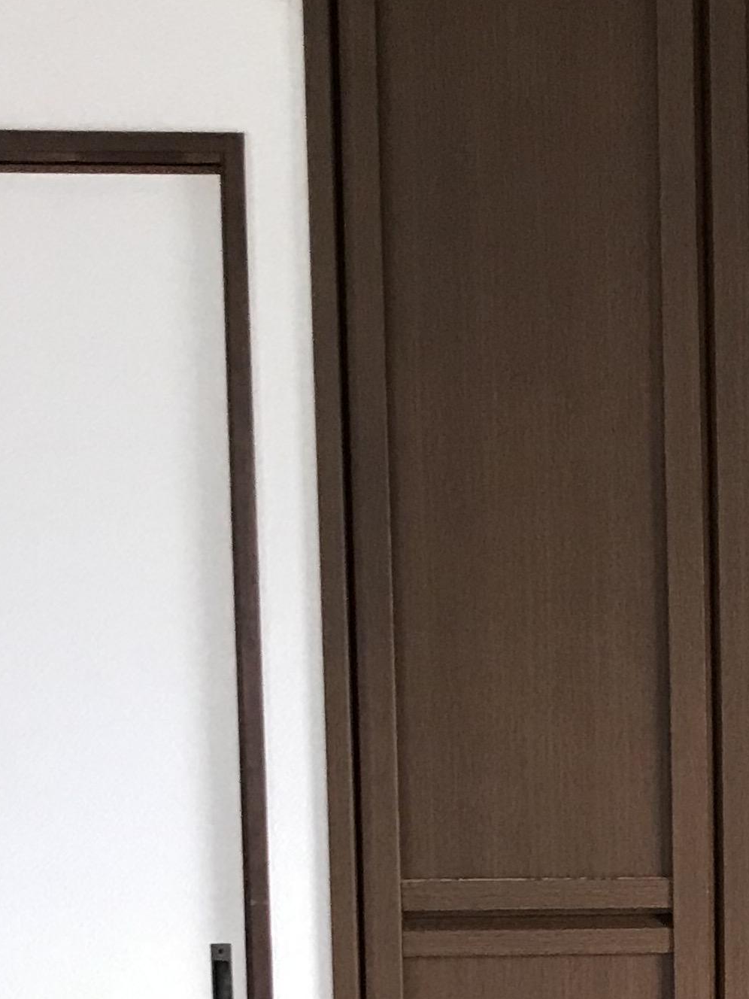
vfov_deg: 22.7
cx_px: 1036
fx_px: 2452
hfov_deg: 16.2
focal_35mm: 85
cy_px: 801
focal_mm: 4
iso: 50
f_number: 1.8
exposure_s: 1/15
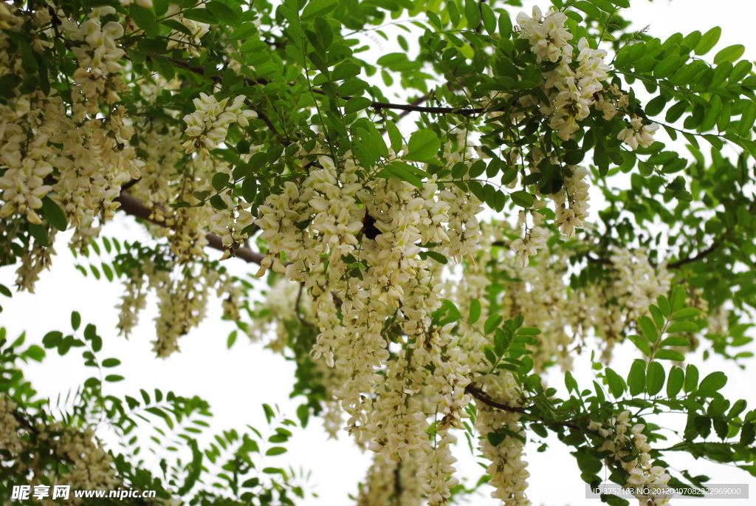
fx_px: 1724
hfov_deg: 24.7
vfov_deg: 16.7
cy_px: 253
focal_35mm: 82
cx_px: 378
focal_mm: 55
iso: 100
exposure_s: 1/125
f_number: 5.6
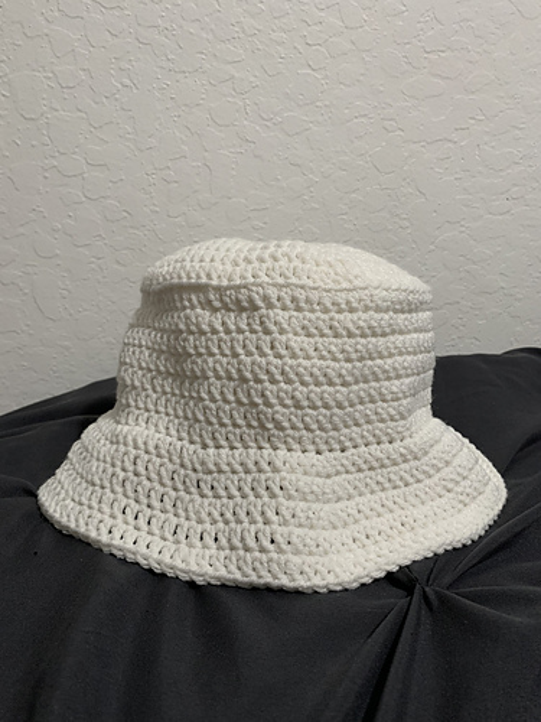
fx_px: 542
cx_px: 270
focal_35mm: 26
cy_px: 361
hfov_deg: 53.1
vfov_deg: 67.3
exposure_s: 1/40
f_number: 1.8
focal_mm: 4.25
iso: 320
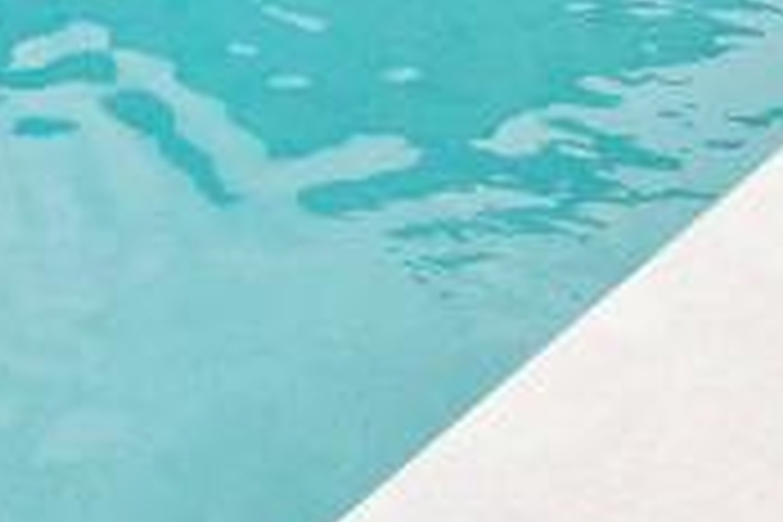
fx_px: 2305
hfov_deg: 16.0
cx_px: -680
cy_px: -940
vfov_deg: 10.2
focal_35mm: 106
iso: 100
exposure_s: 1/400
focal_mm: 16
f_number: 7.1
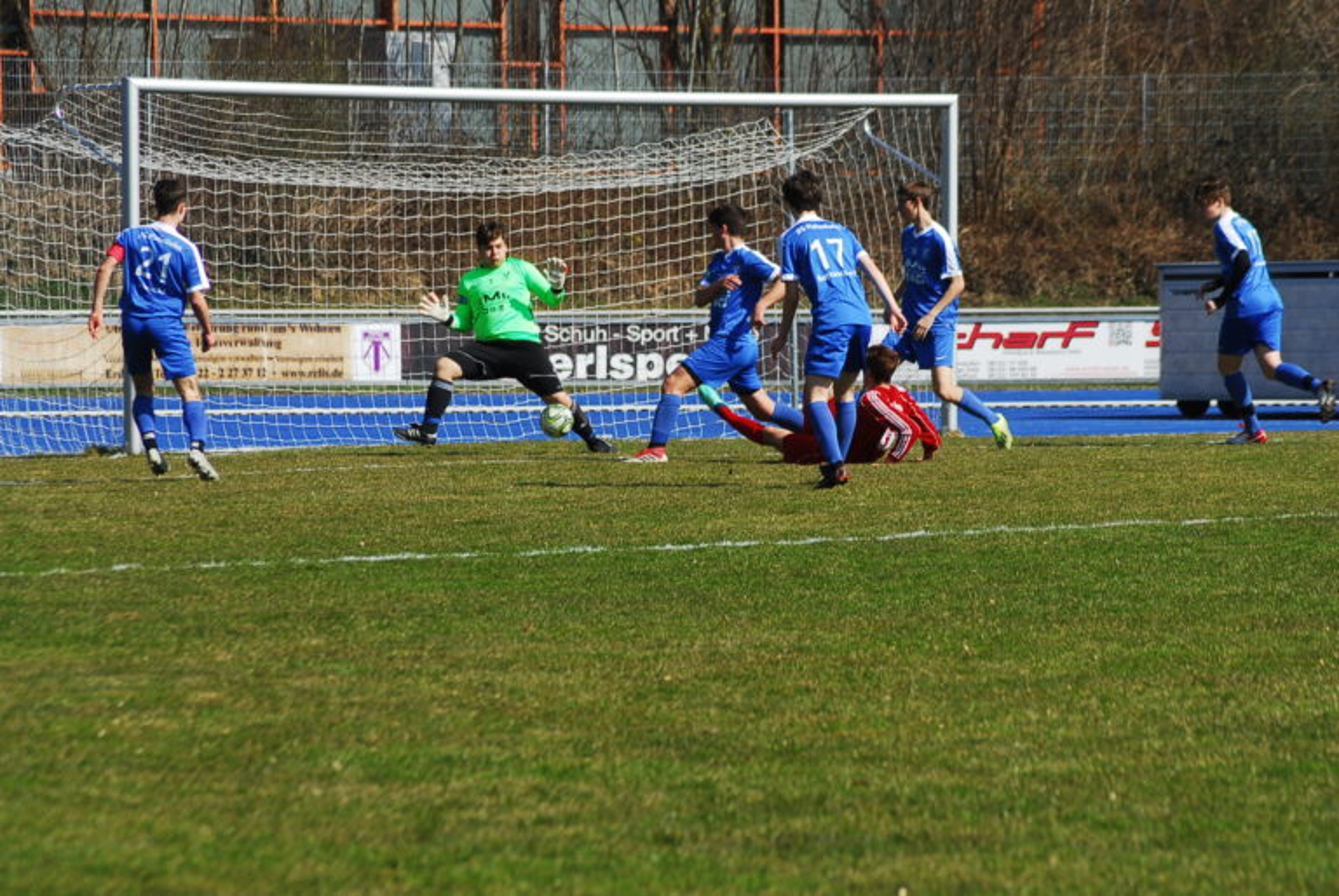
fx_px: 10333
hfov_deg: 7.4
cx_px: 670
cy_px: 448
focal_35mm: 278
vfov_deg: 5.0
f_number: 5.6
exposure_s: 1/500
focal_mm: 185
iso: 100
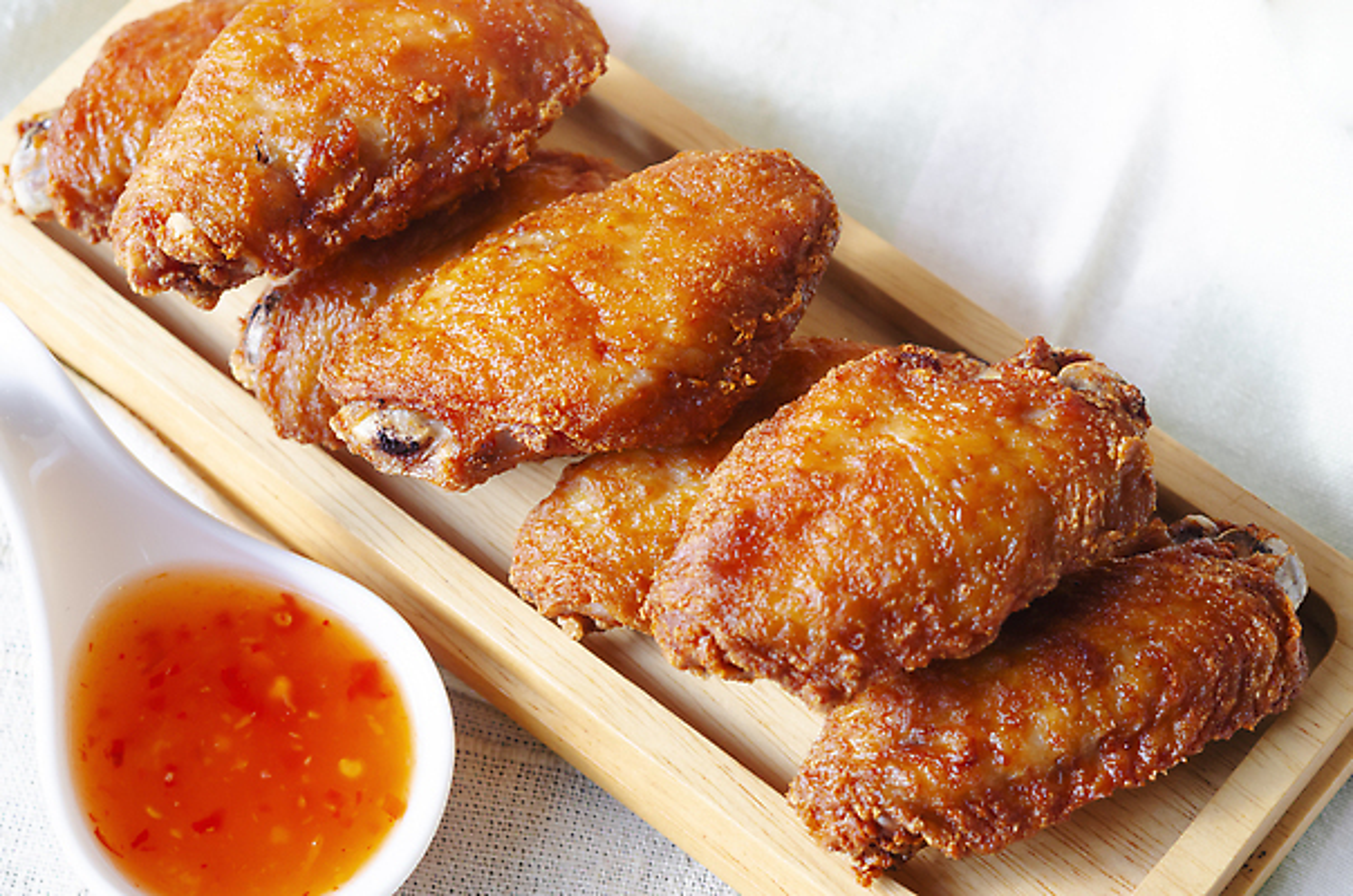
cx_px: 676
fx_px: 3375
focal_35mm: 90
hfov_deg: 22.7
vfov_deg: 15.1
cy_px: 448
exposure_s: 1/80
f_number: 7.1
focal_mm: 60
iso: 400
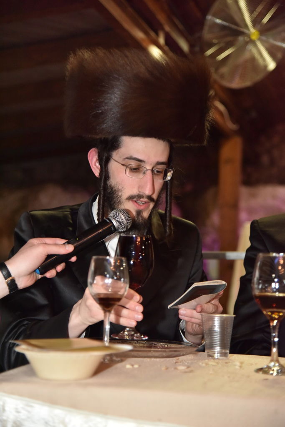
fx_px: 926
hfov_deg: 17.5
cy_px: 214
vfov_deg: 26.0
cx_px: 142
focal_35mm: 78
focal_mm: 78
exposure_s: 1/160
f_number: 4
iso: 2000
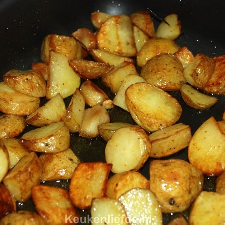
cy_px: 112
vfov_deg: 14.7
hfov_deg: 14.7
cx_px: 108
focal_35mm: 119
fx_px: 875
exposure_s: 1/60
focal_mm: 62
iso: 160
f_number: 5.3
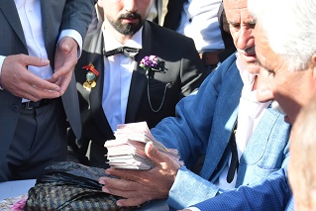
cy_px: 170
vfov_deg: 14.2
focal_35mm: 96
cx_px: 62
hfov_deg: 21.0
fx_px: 843
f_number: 6.3
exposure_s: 1/250
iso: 200
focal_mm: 34
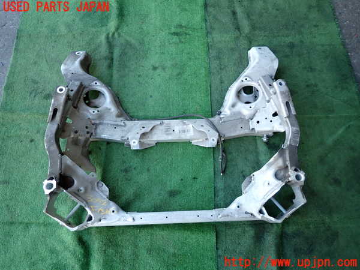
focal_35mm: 25
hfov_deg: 69.4
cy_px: 135
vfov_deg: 54.9
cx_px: 180
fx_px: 260
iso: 125
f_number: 2
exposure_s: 1/125
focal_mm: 4.5
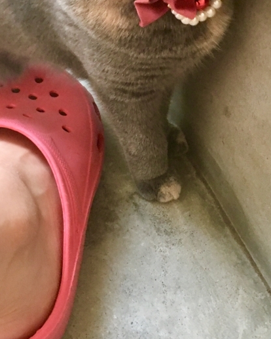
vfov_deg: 33.0
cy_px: 88
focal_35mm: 56
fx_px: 562
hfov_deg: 27.1
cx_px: 122
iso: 160
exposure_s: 1/30
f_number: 2.2
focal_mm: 4.15
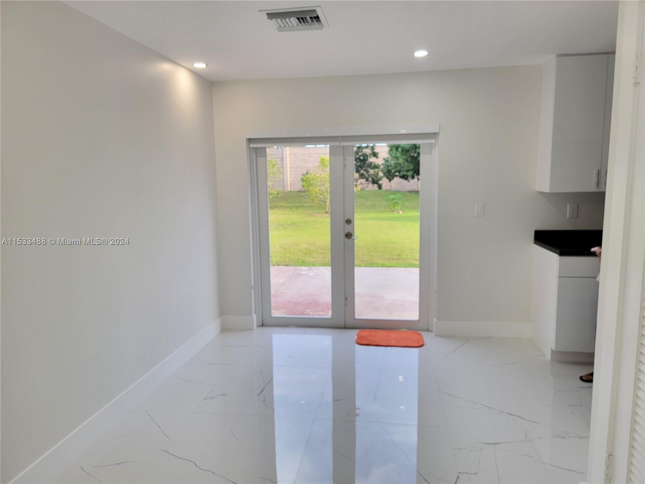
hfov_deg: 71.6
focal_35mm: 24
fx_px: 447
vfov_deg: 56.8
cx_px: 322
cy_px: 242
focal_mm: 6.7
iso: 100
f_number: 1.8
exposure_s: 1/120
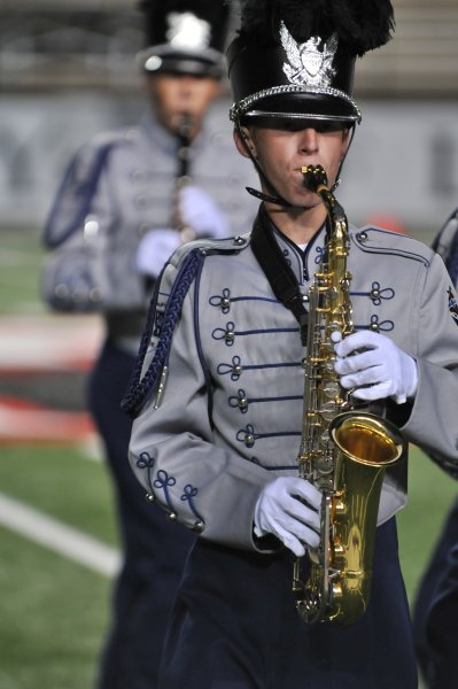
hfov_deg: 4.6
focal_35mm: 300
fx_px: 5734
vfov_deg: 6.9
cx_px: 229
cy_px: 344
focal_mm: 200
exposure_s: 1/320
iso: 800
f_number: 2.8
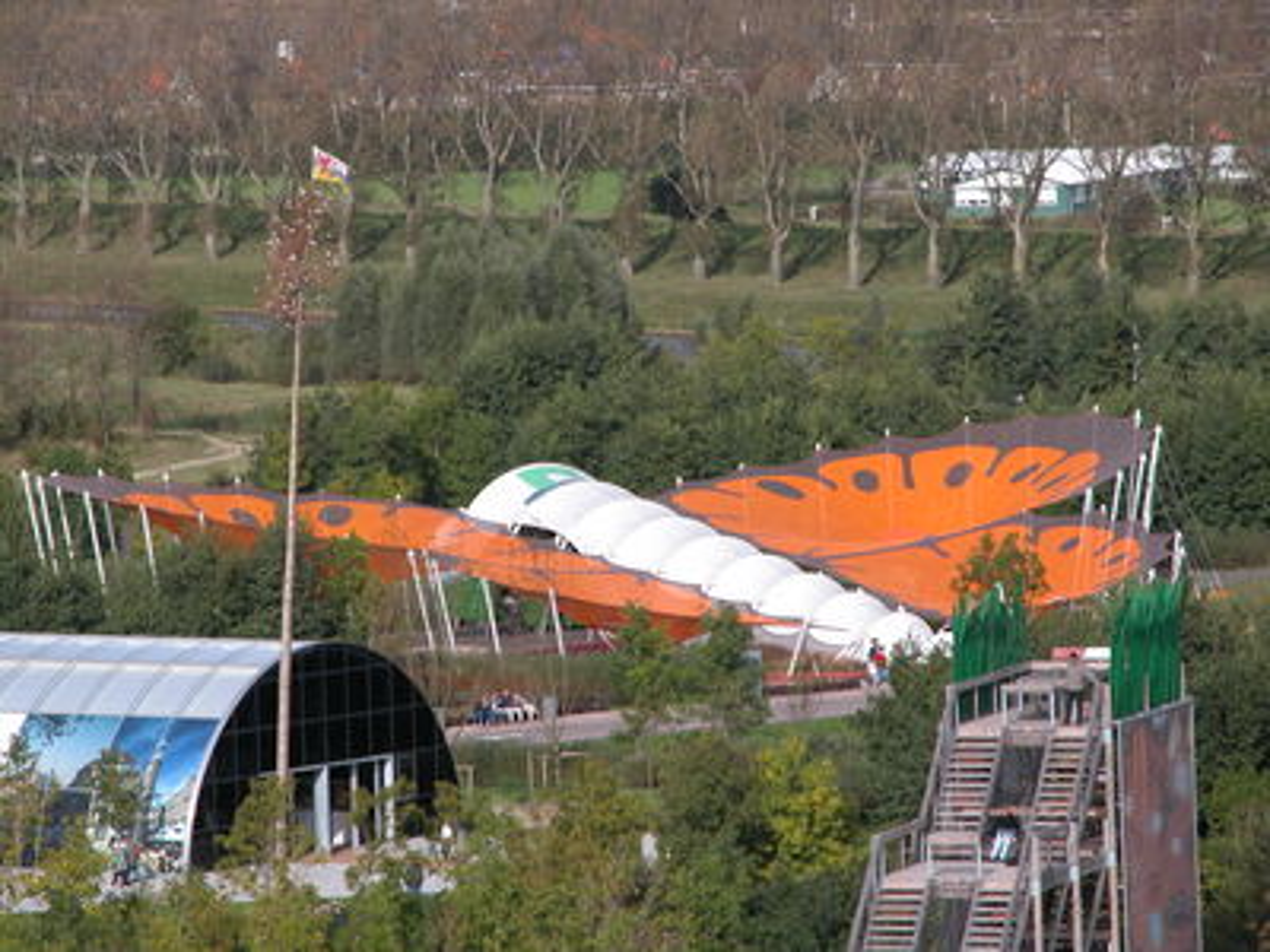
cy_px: 476
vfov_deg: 5.4
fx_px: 10126
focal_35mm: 276
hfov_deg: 7.2
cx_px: 635
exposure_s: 1/349
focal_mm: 71.2
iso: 100
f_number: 5.9
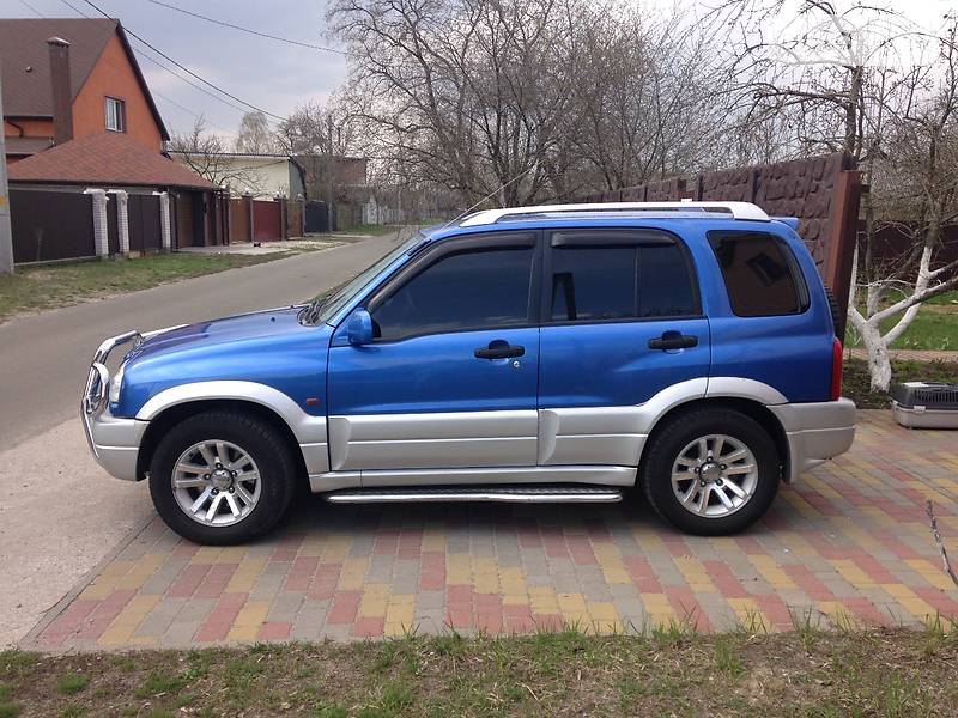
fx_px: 913
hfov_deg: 55.4
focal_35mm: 33
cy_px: 359
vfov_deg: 42.9
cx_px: 479
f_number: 2.4
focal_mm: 4.1
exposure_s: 1/463
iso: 50
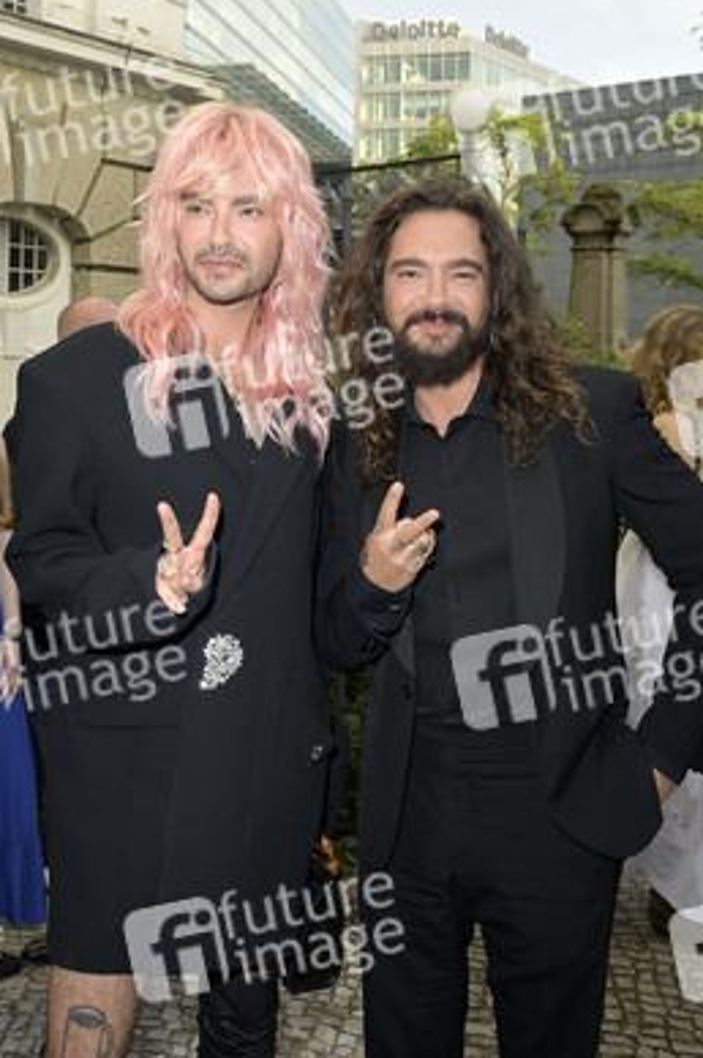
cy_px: 529
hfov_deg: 39.9
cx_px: 343
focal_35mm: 33
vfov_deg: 57.3
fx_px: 968
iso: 640
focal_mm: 32
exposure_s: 1/250
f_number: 7.1
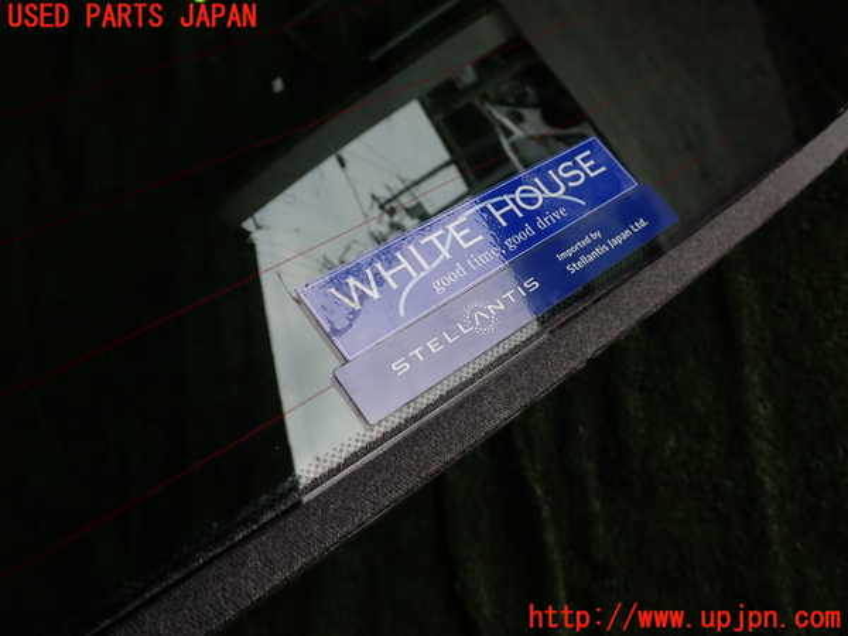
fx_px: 735
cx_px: 424
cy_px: 318
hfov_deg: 60.0
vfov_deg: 46.8
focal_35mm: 30
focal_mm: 5.4
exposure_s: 1/400
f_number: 3.2
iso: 100
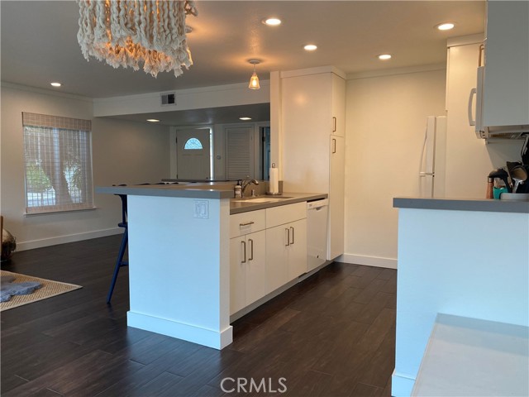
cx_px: 264
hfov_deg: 67.3
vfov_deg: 53.1
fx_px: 397
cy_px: 198
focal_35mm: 26
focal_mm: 4.25
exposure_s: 1/120
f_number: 1.8
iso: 100
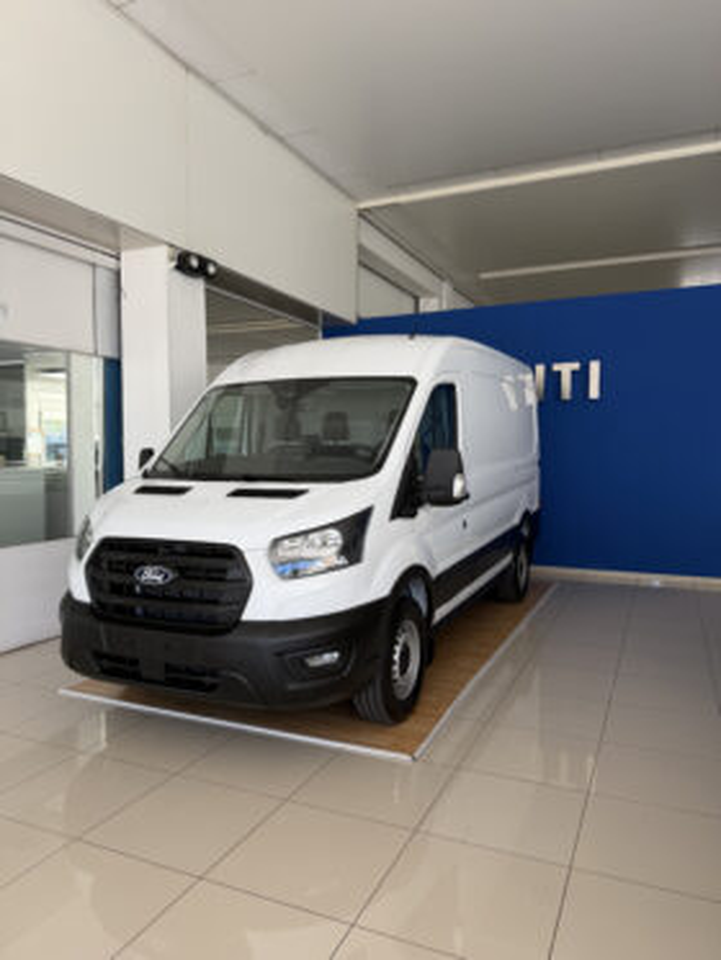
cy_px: 480
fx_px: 666
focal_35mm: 24
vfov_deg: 71.6
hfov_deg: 56.8
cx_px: 360
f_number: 1.78
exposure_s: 1/121
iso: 64
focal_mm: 6.76
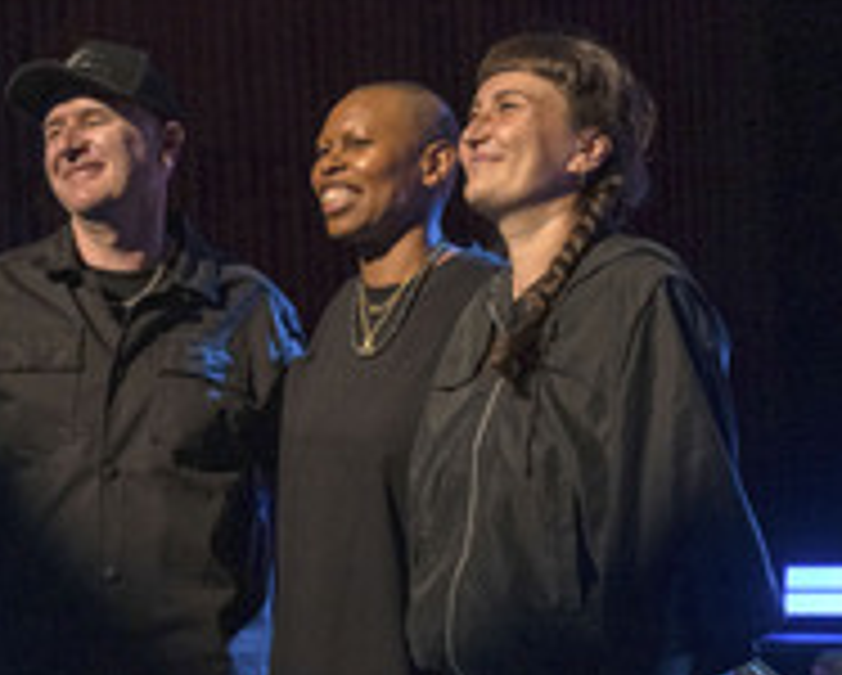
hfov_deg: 18.4
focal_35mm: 104
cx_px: 281
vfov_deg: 14.7
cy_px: 585
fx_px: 2594
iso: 2000
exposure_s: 1/250
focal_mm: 46
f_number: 4
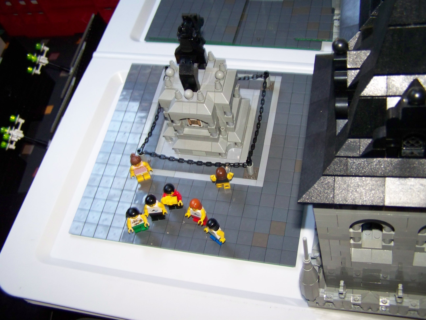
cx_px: 213
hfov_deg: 49.0
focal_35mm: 38
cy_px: 160
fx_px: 468
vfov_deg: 37.7
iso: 200
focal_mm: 6.3
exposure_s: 1/30
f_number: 2.8
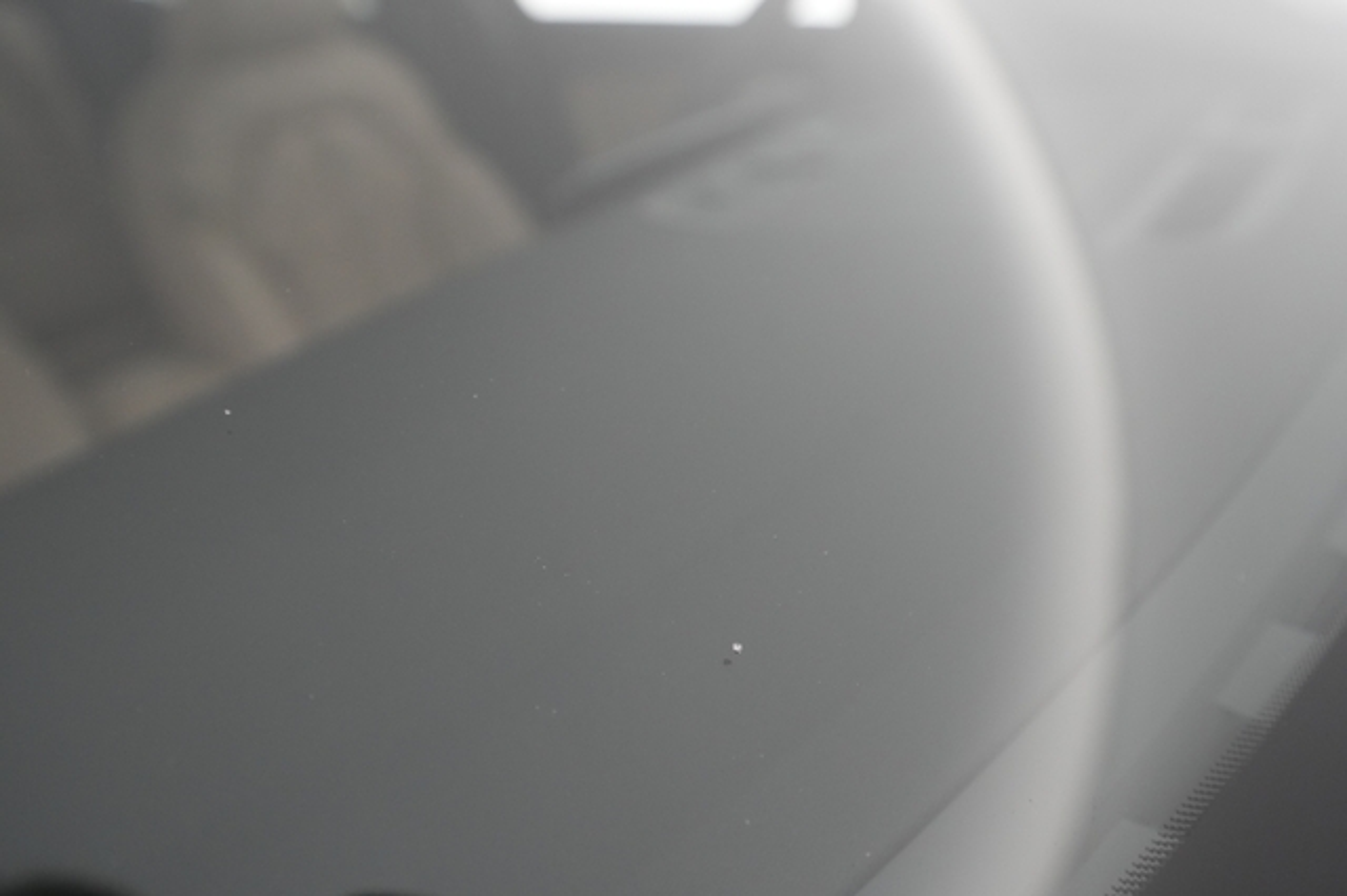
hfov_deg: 65.5
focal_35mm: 28
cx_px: 674
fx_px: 1047
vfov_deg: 46.4
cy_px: 448
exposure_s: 1/100
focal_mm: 28
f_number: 4.5
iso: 4000
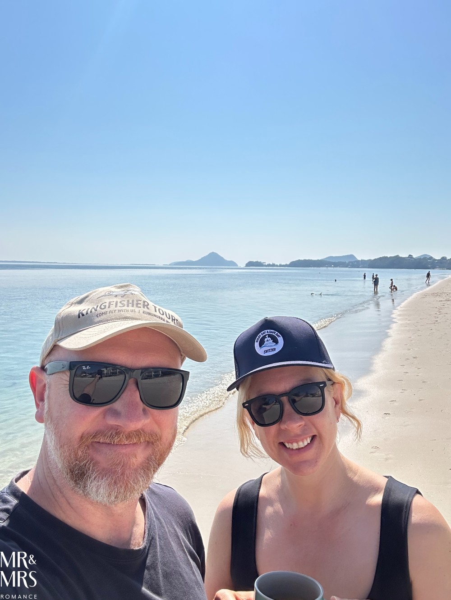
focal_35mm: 30
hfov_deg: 46.8
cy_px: 300
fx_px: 521
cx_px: 226
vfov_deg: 59.9
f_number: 1.9
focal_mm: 2.69
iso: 25
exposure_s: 1/1996
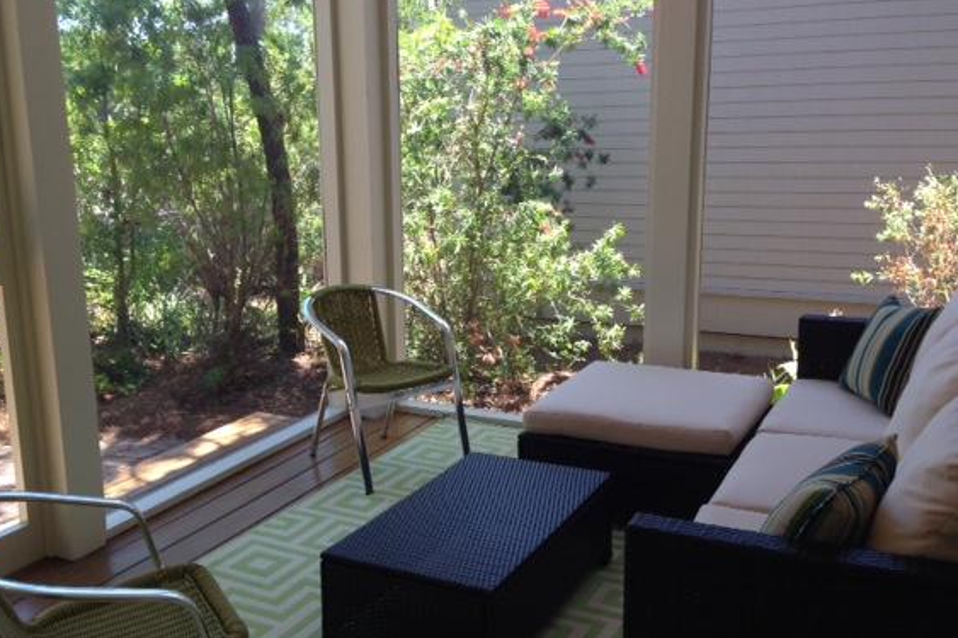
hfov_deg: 49.5
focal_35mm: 39
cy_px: 345
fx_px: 1037
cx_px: 441
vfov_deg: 34.2
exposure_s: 1/120
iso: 50
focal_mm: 4.12
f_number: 2.4
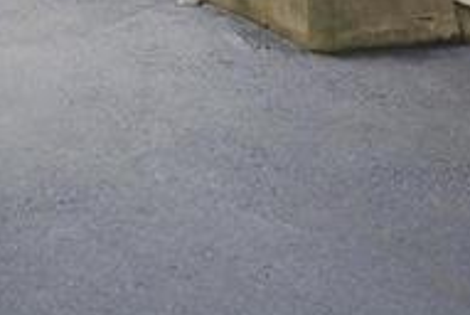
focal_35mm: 64
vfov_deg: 18.1
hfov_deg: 30.6
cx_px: 96
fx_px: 837
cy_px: -207
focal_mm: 11.5
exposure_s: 1/100
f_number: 6.3
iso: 320
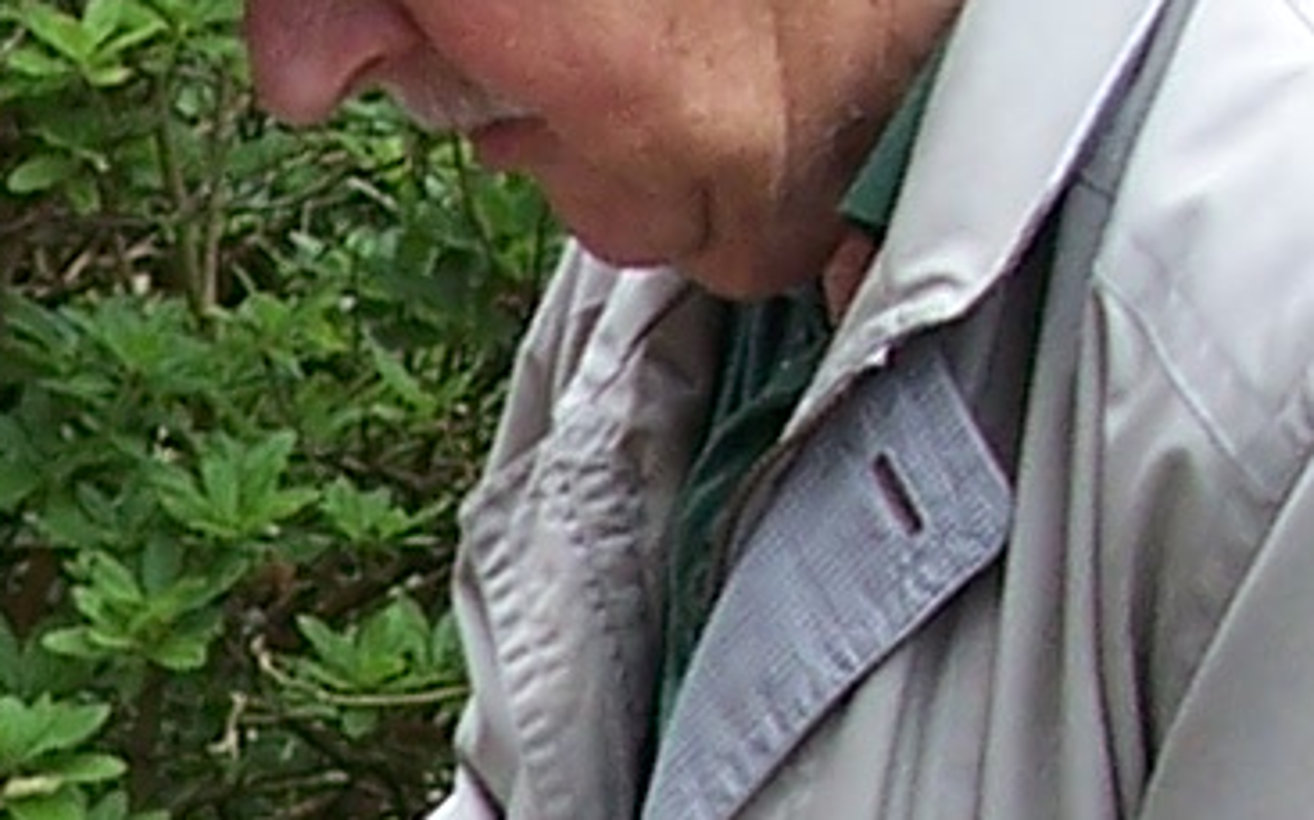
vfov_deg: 5.5
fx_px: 8340
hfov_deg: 8.6
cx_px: -1085
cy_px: 1769
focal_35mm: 233
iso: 80
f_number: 2.8
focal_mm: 6
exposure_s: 1/125
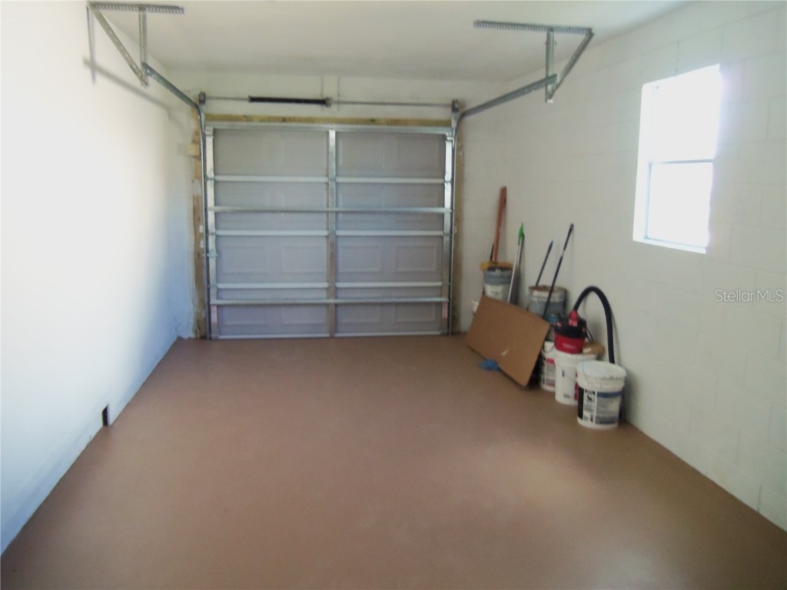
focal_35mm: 28
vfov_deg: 49.7
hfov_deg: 63.4
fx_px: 637
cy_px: 295
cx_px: 394
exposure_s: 1/30
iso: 400
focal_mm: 5.1
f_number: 3.9
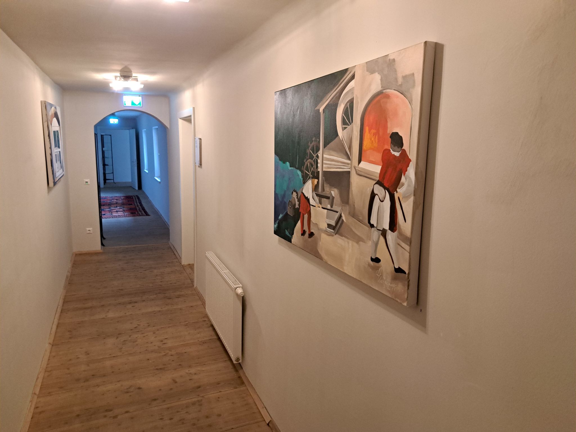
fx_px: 399
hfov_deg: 71.6
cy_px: 216
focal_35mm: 24
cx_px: 288
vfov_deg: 56.8
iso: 500
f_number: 1.8
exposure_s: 1/50
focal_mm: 5.23
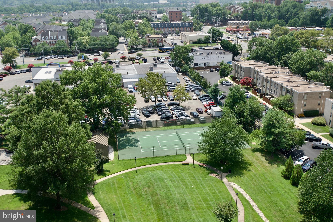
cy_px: 111
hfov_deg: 53.1
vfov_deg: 36.9
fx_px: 333
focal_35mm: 36
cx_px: 166
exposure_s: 1/2000
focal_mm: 24
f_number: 7.1
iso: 500
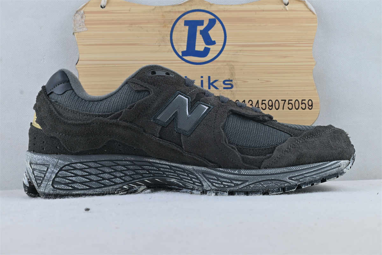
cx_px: 191
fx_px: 517
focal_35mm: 49
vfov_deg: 27.7
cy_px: 128
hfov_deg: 40.5
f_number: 10
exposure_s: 1/20
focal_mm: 32.5
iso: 125
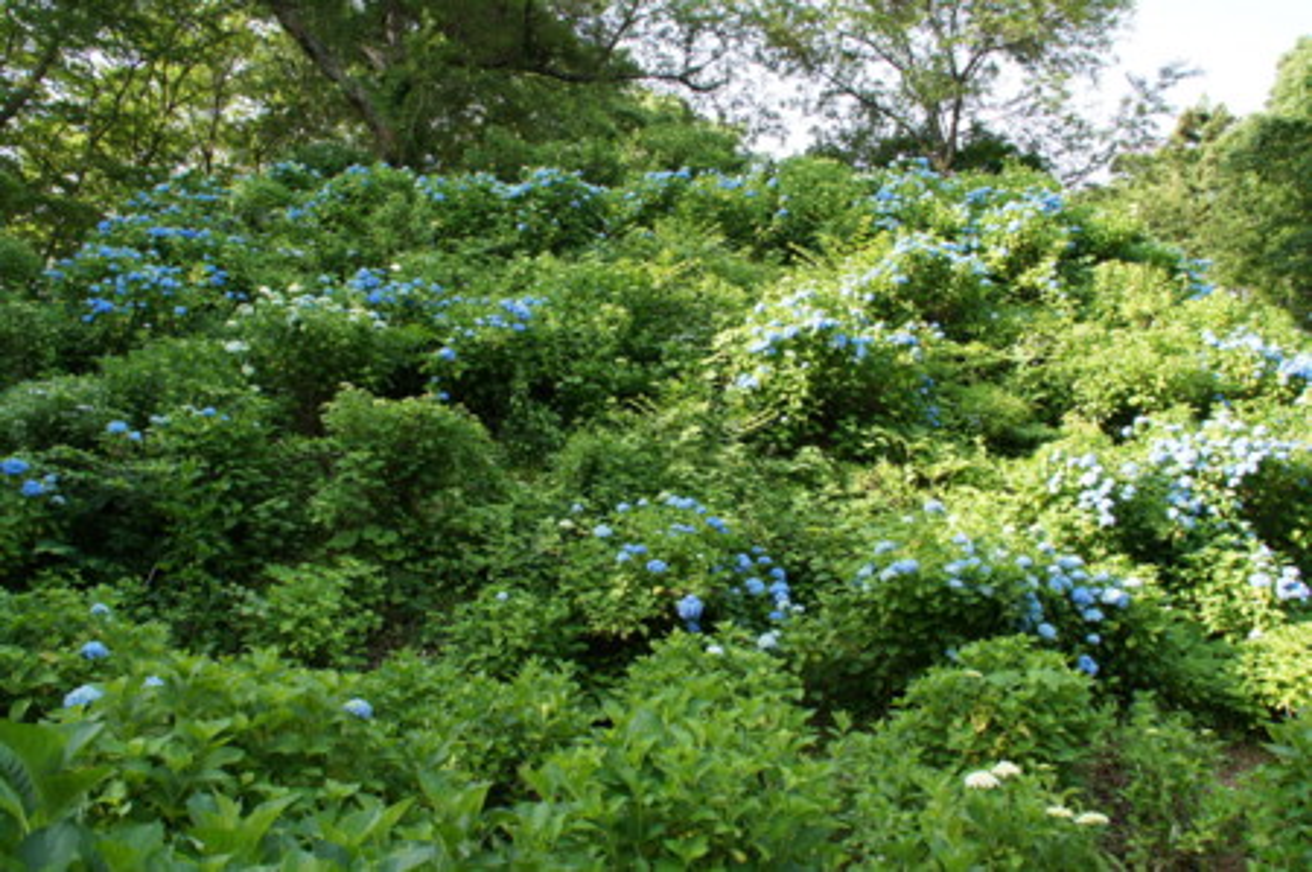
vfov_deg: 47.8
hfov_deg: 67.4
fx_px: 983
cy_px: 436
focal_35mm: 27
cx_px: 656
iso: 200
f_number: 7.1
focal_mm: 18
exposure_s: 1/60
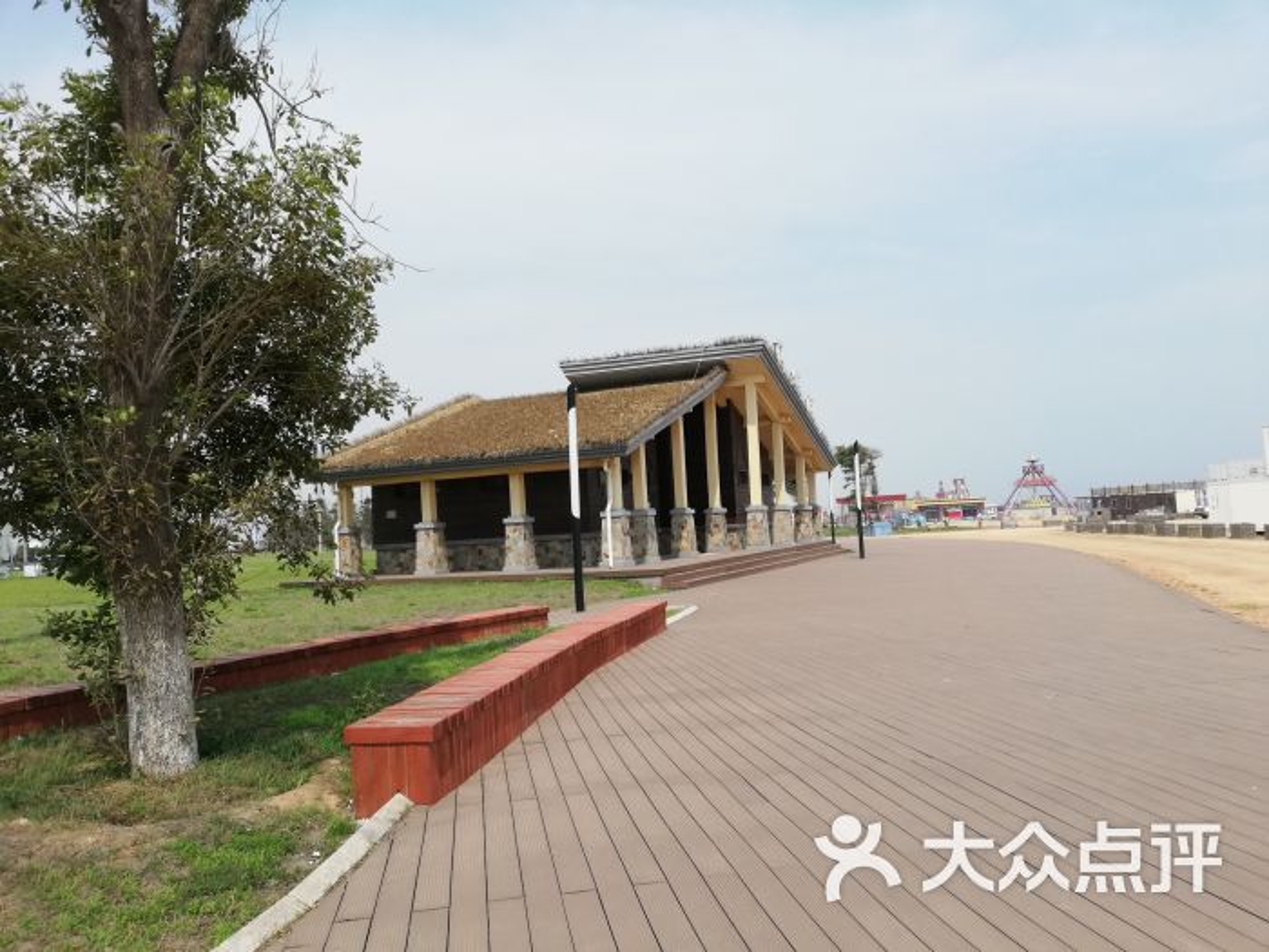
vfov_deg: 51.4
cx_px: 634
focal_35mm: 27
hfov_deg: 65.3
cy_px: 476
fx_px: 990
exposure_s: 1/1111
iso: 50
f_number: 2.2
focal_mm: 3.81
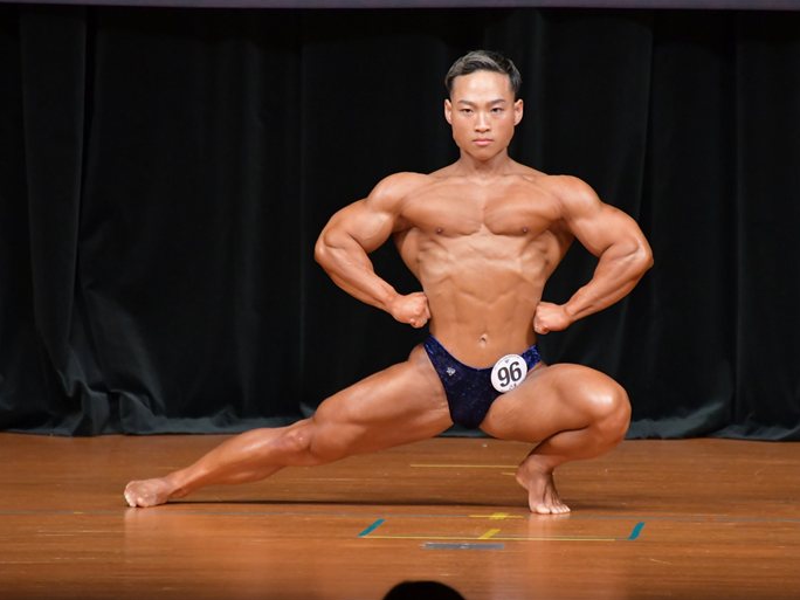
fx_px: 11324
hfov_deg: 4.0
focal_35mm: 490
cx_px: 433
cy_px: 299
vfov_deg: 3.0
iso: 5000
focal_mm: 300
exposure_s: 1/400
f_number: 5.6
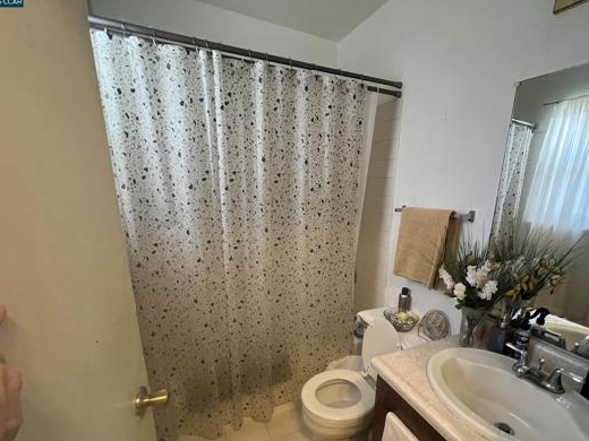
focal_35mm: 16
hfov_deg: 93.8
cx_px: 339
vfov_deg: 77.1
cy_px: 267
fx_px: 272
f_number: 1.8
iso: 250
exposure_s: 1/60
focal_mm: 1.57
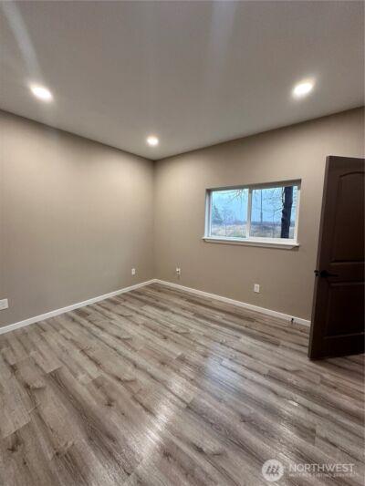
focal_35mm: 14
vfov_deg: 102.1
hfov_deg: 85.7
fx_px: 197
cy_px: 243
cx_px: 182
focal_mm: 2.22
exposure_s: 1/120
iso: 250
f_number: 2.2
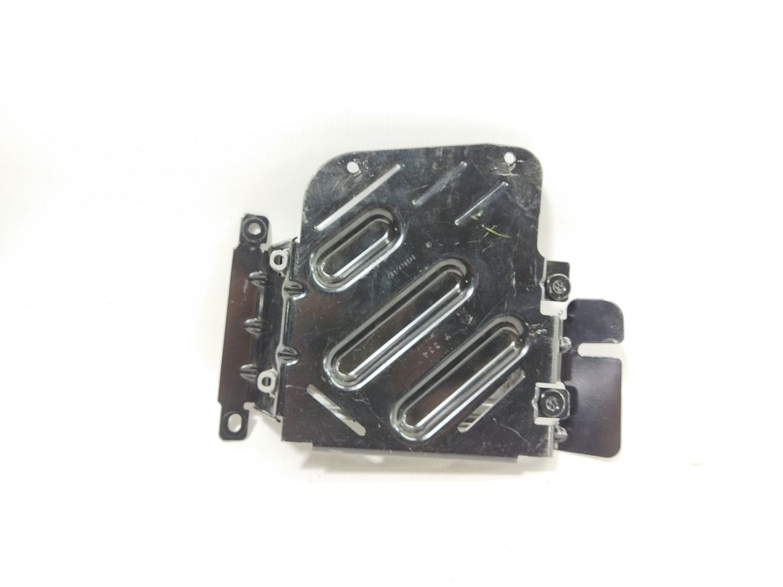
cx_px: 392
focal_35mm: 27
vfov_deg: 51.4
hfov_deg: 65.3
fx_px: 611
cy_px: 294
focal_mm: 4.71
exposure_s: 1/50
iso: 134
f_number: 1.79
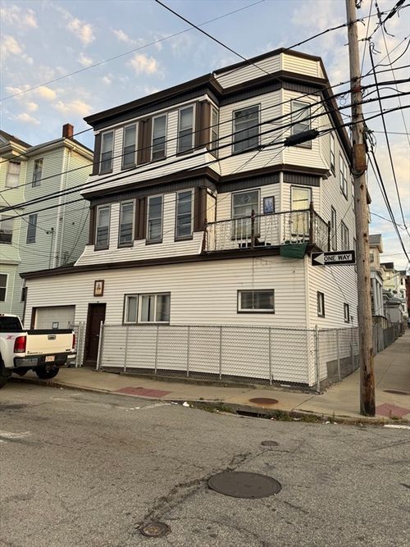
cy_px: 274
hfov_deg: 56.8
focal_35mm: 24
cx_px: 205
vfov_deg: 71.6
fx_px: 379
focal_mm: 6.76
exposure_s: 1/499
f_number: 1.78
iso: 80
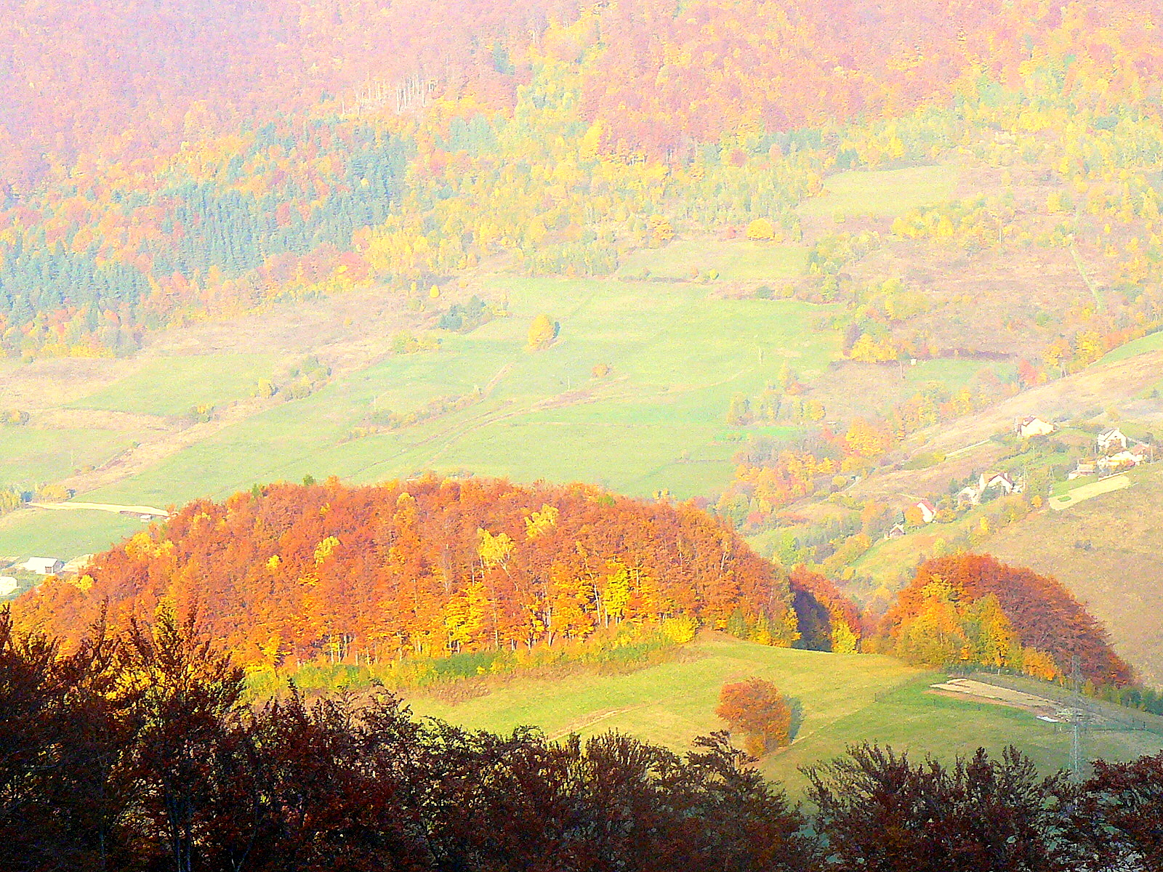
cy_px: 436
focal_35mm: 153
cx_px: 582
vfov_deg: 9.7
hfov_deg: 12.9
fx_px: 5140
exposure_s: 1/200
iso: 200
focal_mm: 16.9
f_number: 5
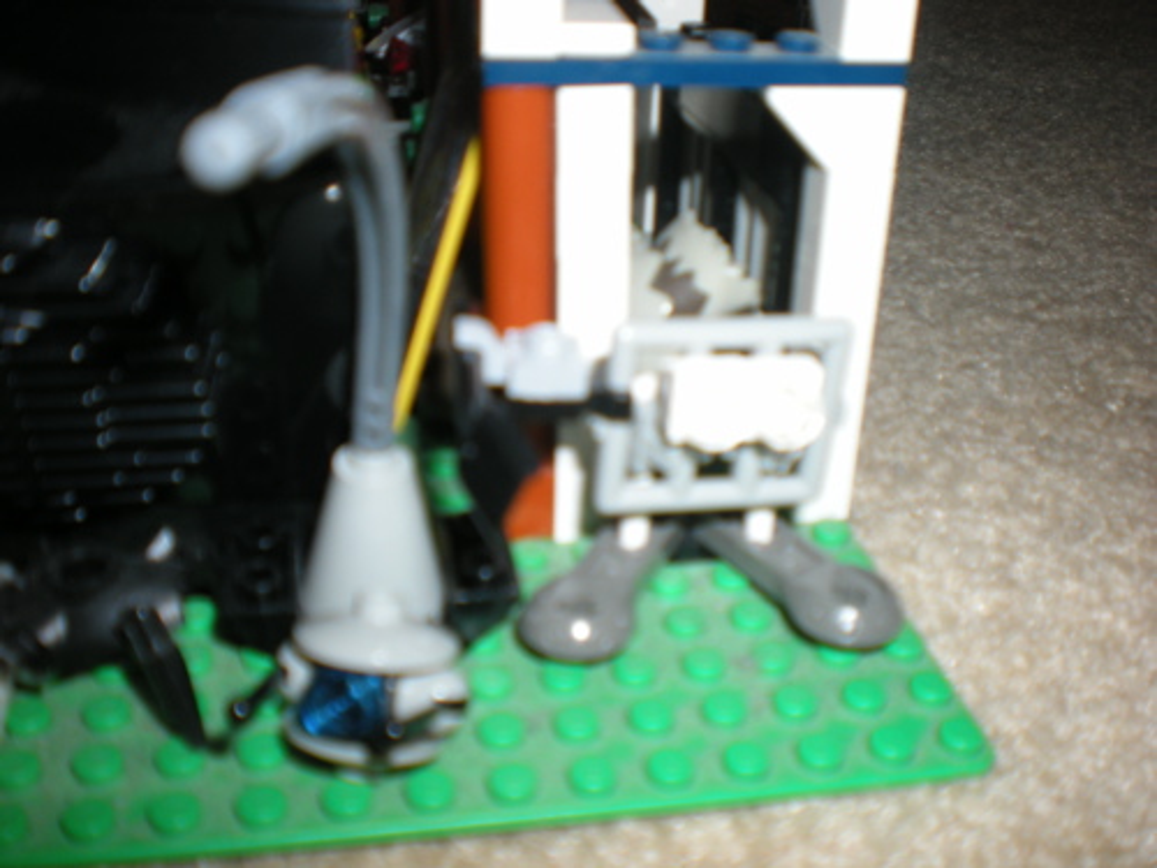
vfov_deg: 37.7
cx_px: 578
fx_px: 1270
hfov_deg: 49.0
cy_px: 434
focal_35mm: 38
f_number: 3.1
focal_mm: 6.3
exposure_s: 1/60
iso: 64
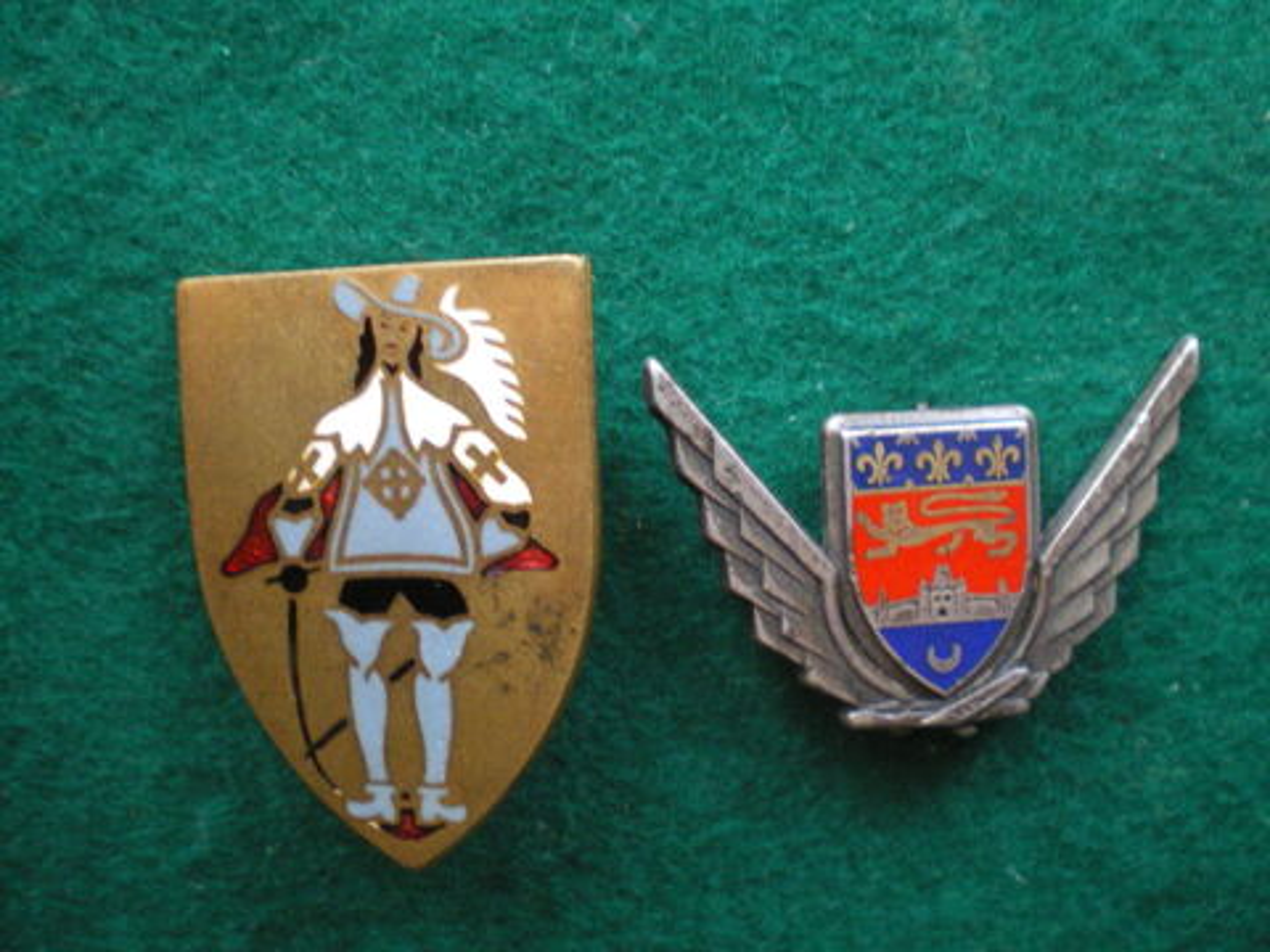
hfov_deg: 49.0
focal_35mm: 38
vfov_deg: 37.7
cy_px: 476
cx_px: 635
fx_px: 1394
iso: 400
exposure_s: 1/20
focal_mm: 6.3
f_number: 3.1
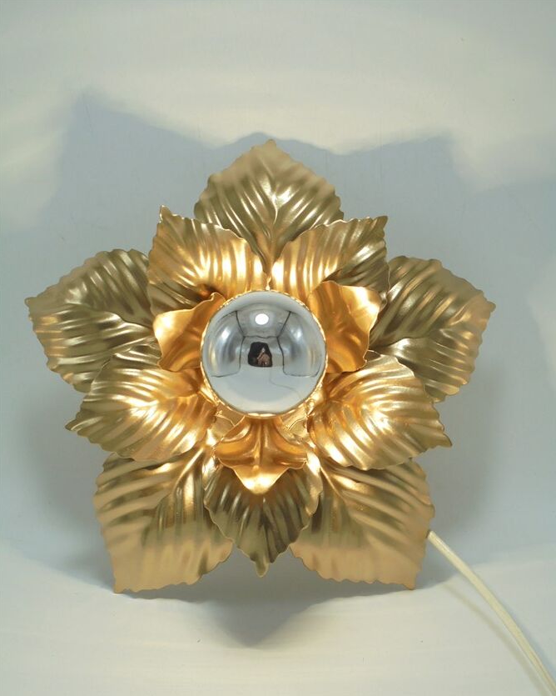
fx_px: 823
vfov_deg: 45.8
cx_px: 278
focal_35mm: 40
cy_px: 373
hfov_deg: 37.3
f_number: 4.2
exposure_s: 1/125
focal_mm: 6.9
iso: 100
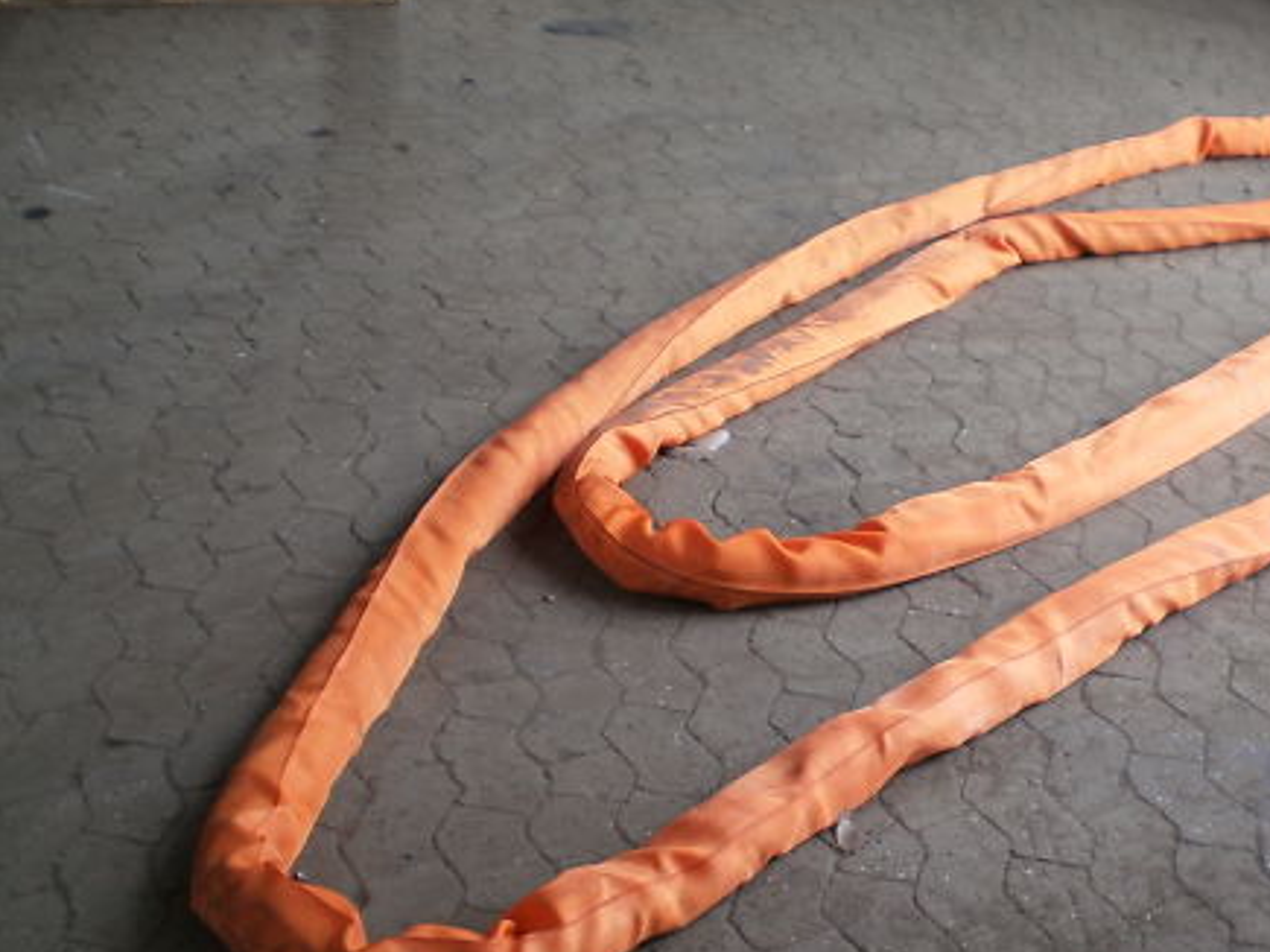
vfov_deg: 27.4
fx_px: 1944
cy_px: 593
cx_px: 931
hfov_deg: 35.5
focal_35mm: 53
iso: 100
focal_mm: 6.3
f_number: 3.1
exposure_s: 1/80
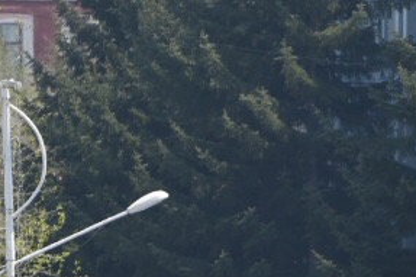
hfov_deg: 2.0
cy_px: 679
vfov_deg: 1.3
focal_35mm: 1045
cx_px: 399
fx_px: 12068
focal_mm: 185
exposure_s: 1/1600
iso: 450
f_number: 6.3
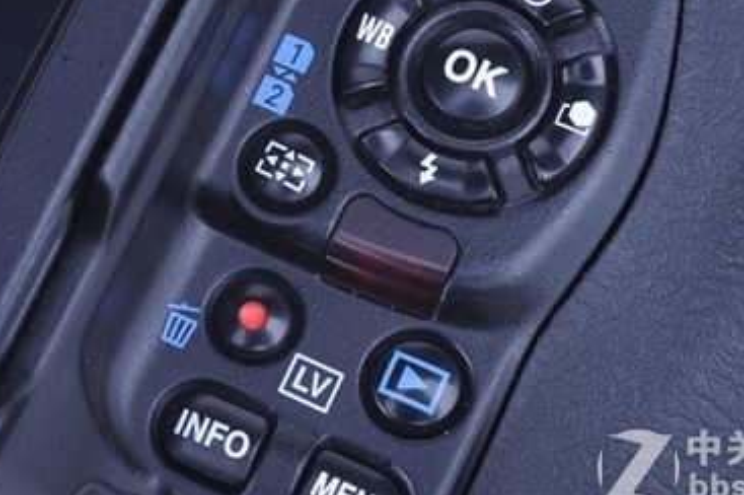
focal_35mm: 121
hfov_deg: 16.9
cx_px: 266
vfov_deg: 11.2
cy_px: 57
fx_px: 2498
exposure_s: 1/125
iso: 400
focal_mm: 60
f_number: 13
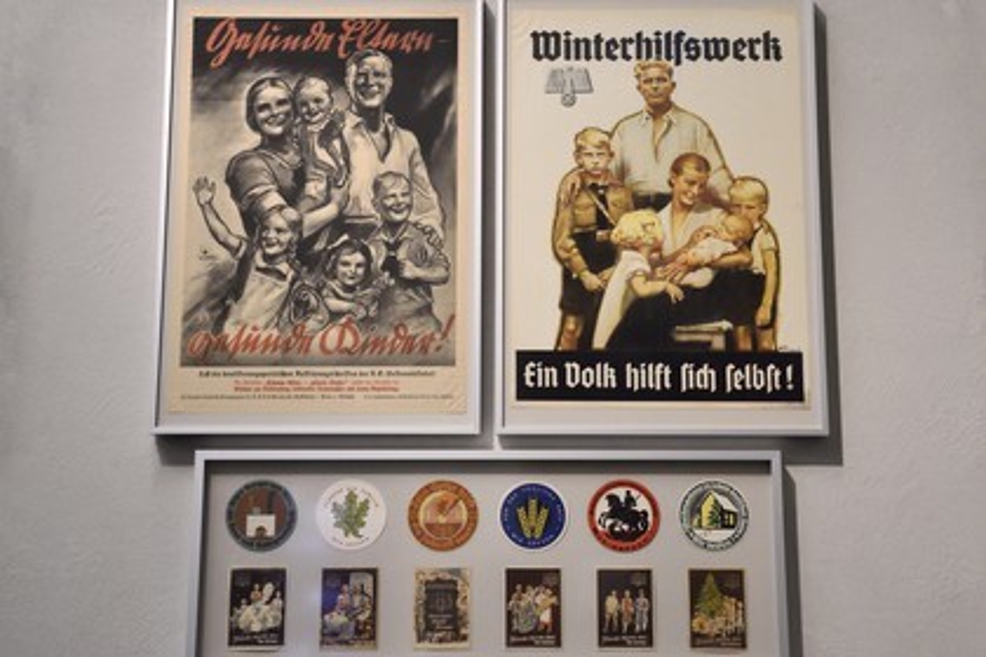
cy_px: 328
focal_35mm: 48
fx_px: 1315
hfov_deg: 41.1
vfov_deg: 28.1
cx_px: 493
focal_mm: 48
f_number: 5
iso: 6400
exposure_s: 1/60
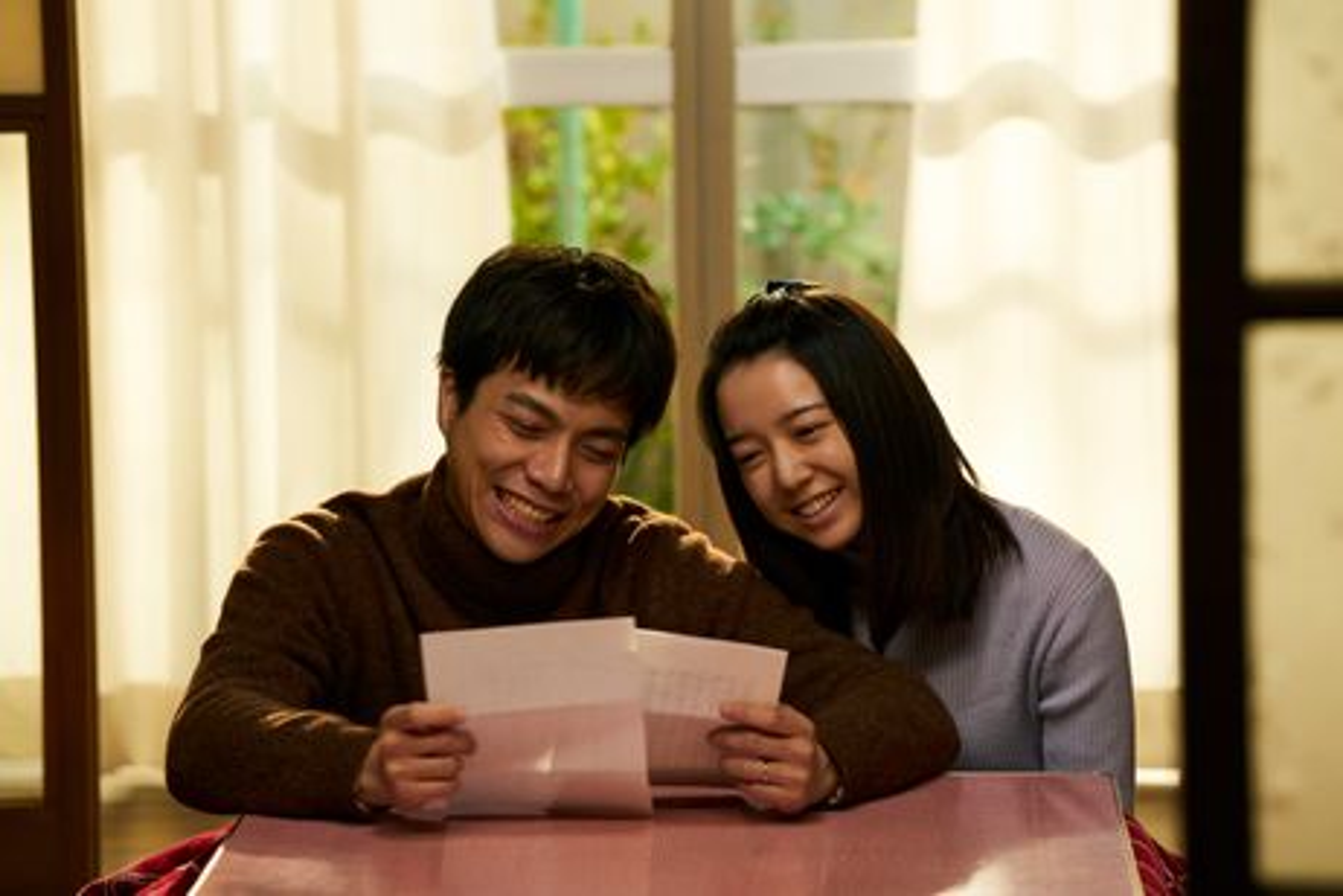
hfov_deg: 12.2
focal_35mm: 168
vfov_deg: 8.2
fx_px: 6267
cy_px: 448
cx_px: 672
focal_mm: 168
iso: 2500
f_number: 5
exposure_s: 1/100
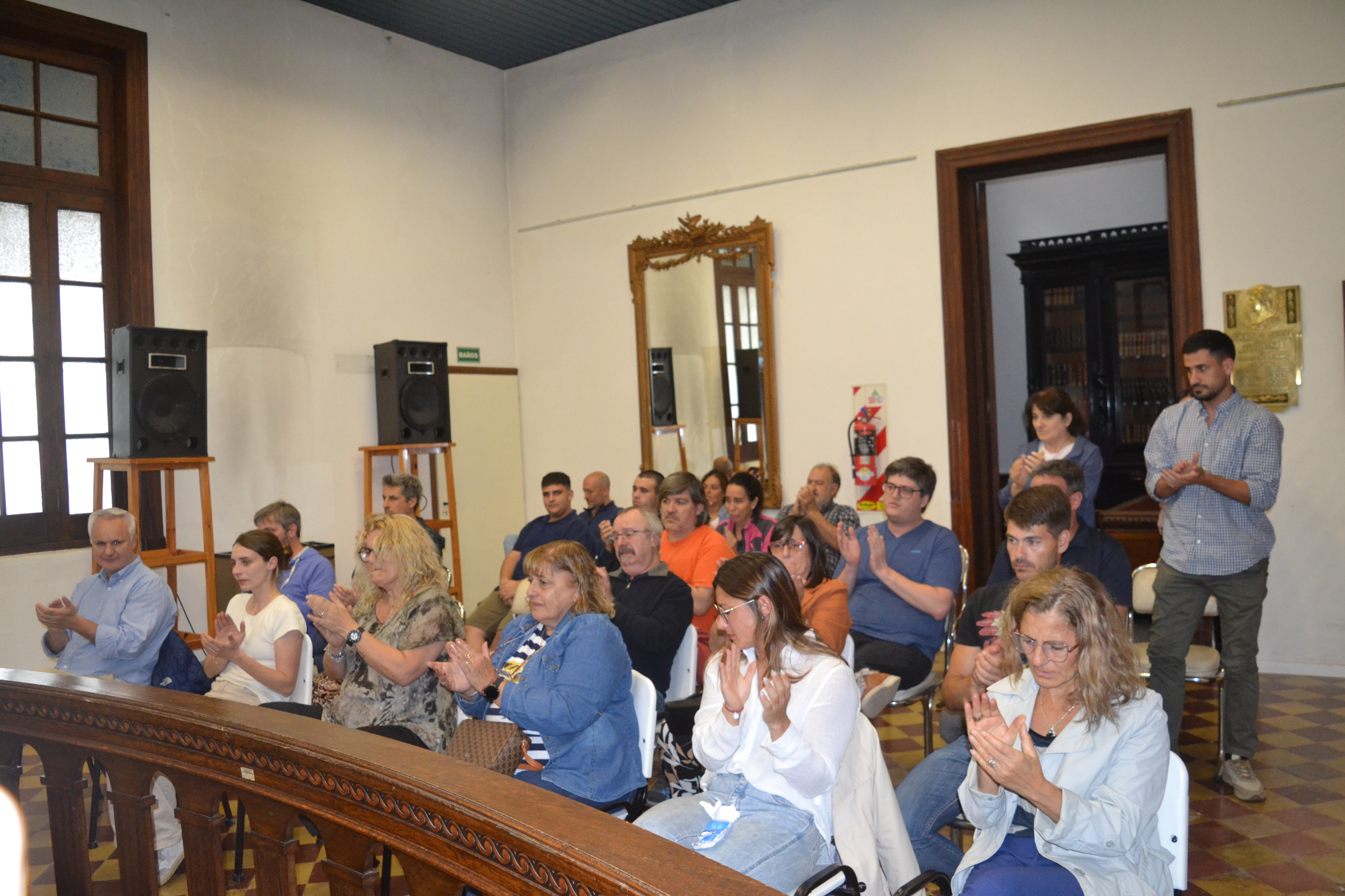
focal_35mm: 27
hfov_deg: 67.4
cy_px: 448
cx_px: 672
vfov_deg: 47.9
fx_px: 1009
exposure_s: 1/60
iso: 2000
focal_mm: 18
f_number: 3.5
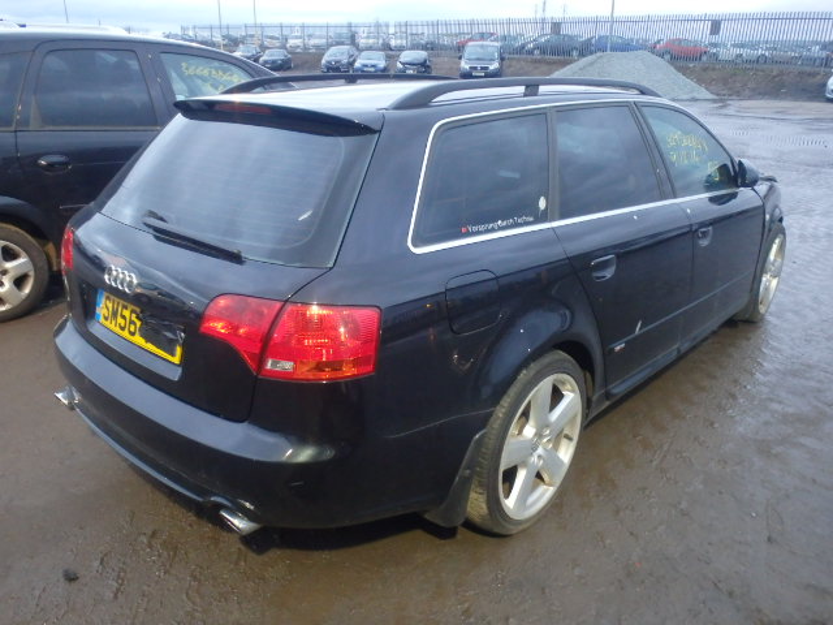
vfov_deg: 49.7
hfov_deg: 63.4
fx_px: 674
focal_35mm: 28
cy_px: 312
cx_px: 416
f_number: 3.9
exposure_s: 1/13
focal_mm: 5
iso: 800
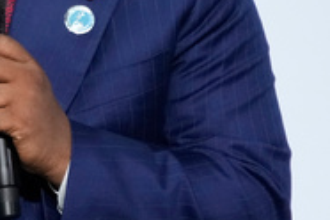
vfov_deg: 0.8
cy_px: -61
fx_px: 15151
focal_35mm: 1653
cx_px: -9
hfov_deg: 1.2
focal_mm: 400
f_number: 5.6
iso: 4000
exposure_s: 1/320
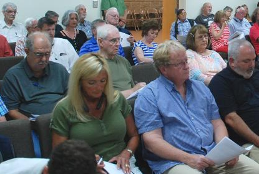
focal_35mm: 52
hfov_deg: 36.2
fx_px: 375
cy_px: 28
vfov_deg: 25.5
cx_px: 224
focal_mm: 18
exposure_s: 1/80
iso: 640
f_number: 4.5
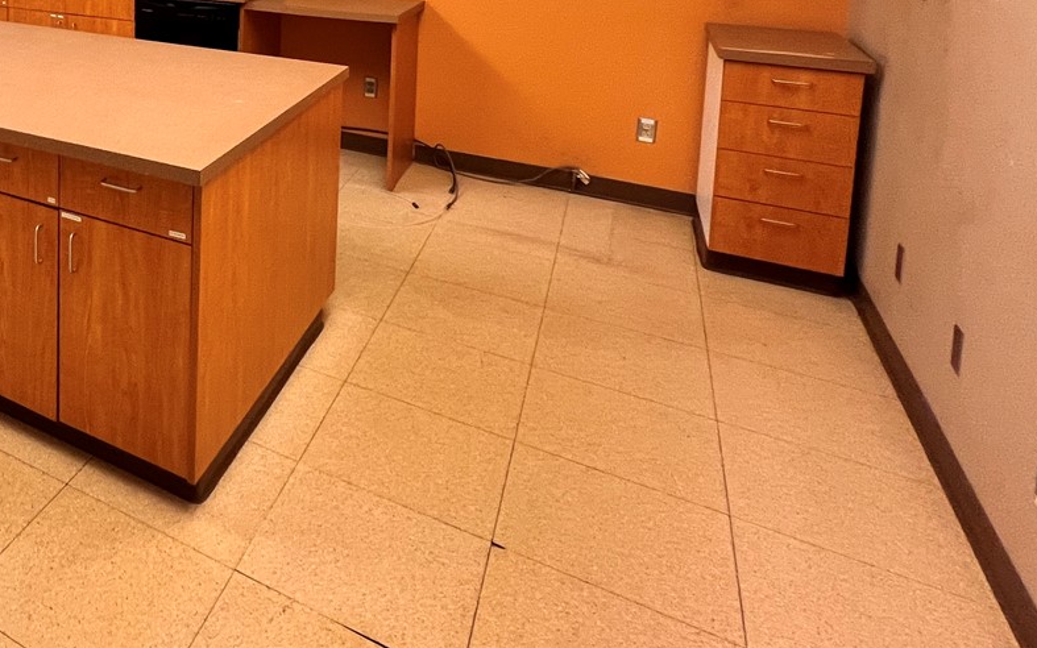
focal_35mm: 28
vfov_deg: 38.4
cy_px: -32
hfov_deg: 52.2
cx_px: -9
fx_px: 791
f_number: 1.8
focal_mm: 1.57
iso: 250
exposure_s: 1/60
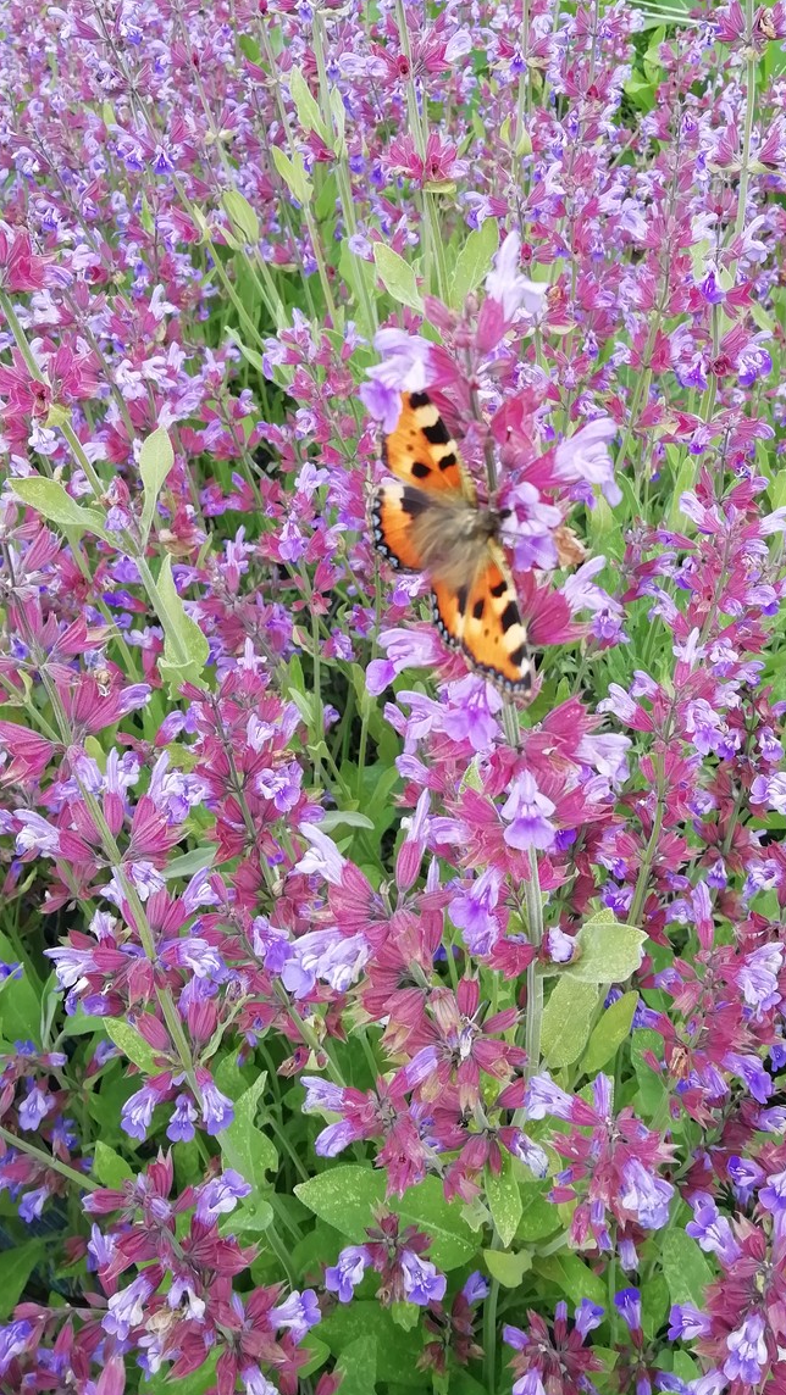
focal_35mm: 33
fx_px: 1222
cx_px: 472
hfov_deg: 35.5
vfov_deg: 59.2
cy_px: 592
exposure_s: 1/250
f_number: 2.2
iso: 50
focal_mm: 3.21
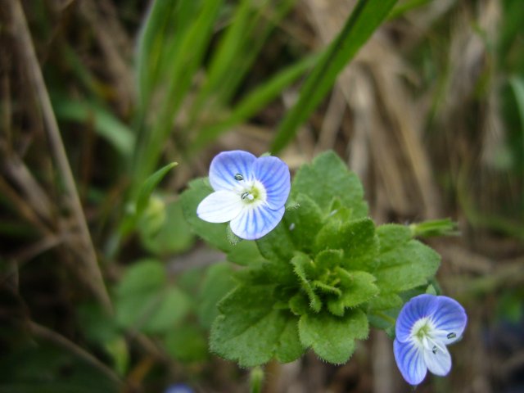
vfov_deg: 40.7
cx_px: 262
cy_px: 196
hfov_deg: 52.6
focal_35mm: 35
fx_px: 530
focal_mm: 5.8
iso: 100
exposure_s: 1/640
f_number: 2.8
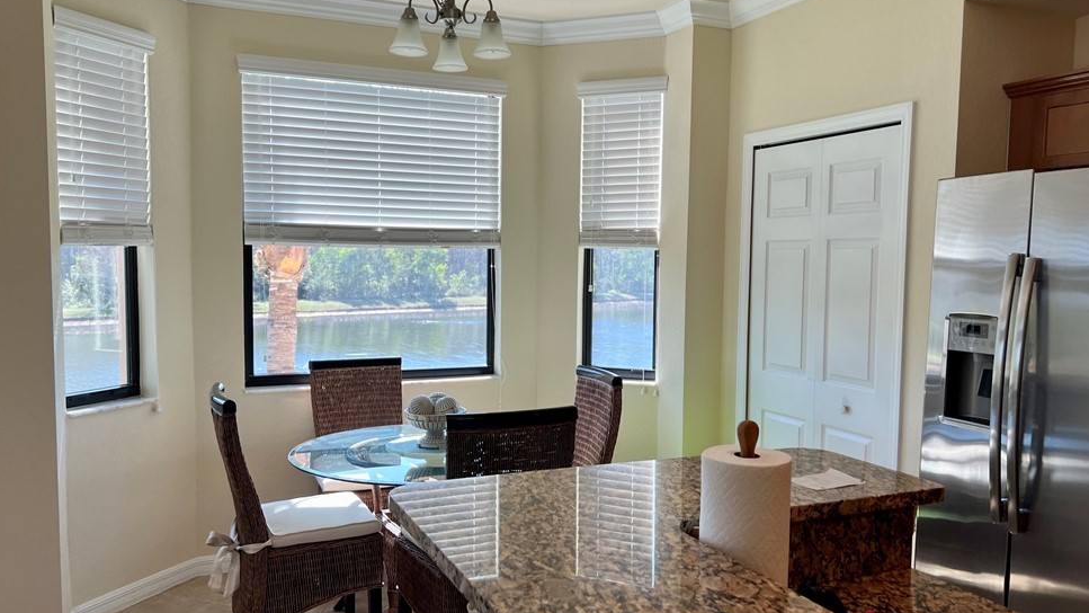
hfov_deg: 64.3
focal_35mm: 30
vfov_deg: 38.9
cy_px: 335
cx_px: 537
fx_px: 866
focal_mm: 5.7
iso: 40
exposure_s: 1/196
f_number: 1.5
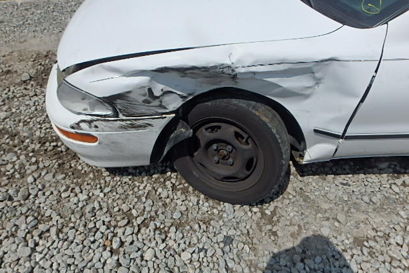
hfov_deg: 78.6
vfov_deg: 57.1
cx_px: 204
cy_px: 122
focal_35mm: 22
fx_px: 250
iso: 125
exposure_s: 1/1600
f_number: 6
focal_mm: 3.7
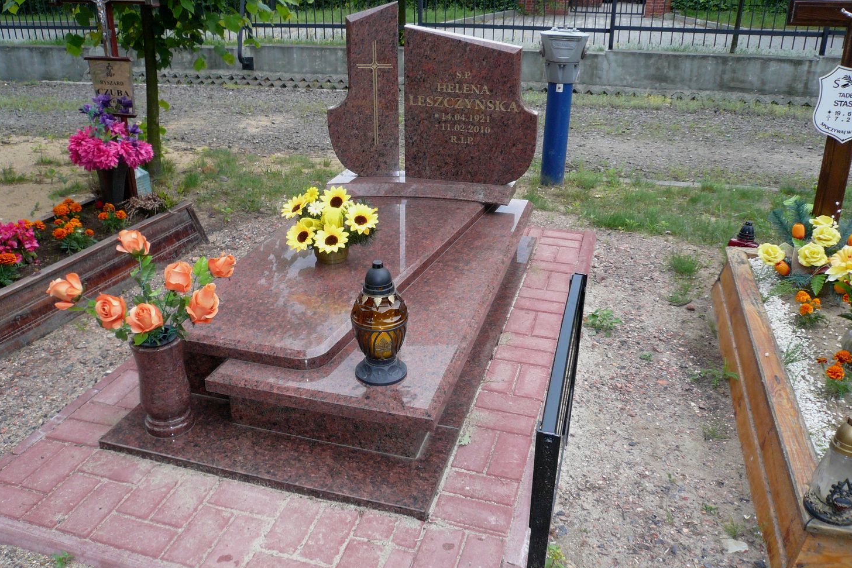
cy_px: 275
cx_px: 424
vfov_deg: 43.6
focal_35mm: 30
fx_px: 710
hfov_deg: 61.9
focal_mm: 4.6
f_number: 2.8
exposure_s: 1/160
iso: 100
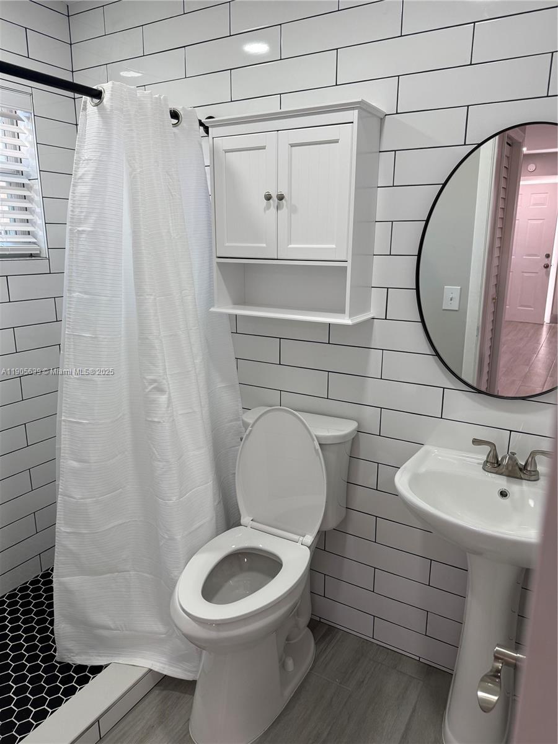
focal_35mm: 24
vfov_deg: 71.6
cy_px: 372
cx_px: 279
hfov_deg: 56.8
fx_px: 516
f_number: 1.78
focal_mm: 6.76
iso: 125
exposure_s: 1/120
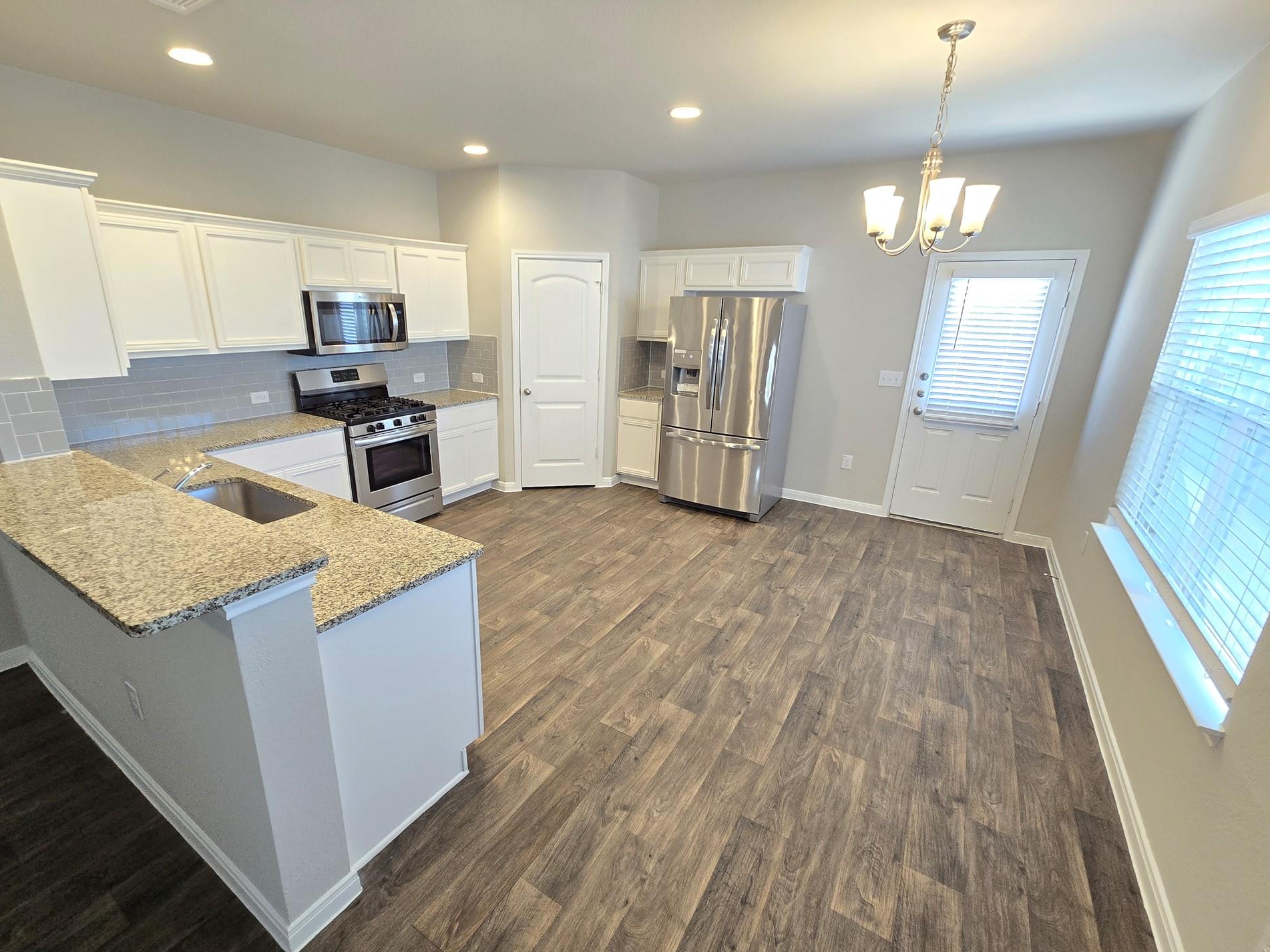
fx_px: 514
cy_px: 485
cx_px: 592
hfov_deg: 101.9
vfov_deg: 85.7
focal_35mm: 14
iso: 320
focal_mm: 2.2
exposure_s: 1/60
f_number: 2.2
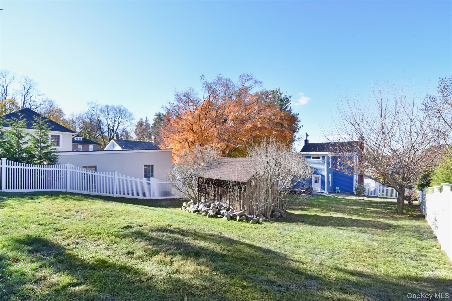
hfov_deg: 95.0
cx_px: 226
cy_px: 150
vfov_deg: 72.0
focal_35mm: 16
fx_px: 207
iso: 640
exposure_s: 1/160
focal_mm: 11
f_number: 14
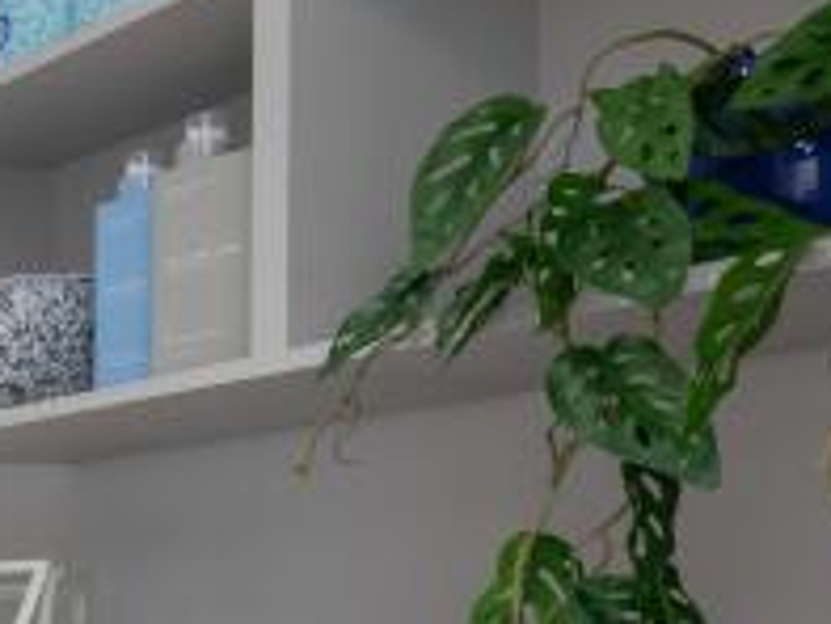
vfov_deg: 19.9
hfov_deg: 20.1
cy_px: 719
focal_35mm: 70
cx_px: -662
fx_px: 1681
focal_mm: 14
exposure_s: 1.6
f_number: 11
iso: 64
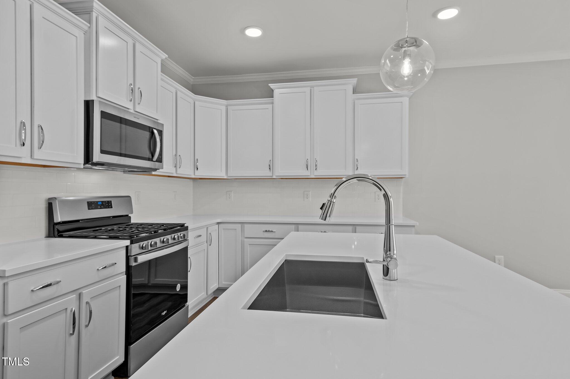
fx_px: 301
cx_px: 285
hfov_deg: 87.0
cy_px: 190
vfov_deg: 64.5
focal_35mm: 19
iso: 400
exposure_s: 1/15
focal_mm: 19
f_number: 6.3
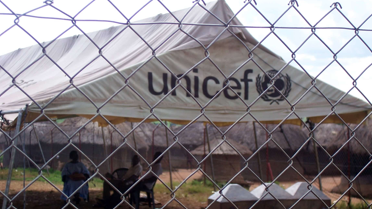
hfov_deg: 23.7
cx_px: 187
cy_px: 120
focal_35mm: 90
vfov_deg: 13.4
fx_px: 888
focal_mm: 13.5
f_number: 4.1
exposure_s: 1/350
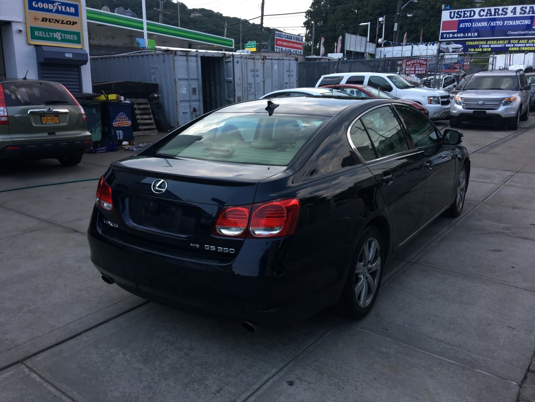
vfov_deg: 48.2
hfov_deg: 61.7
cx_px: 268
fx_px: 448
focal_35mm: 29
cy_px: 201
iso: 25
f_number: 2.2
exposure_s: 1/413
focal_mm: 4.15
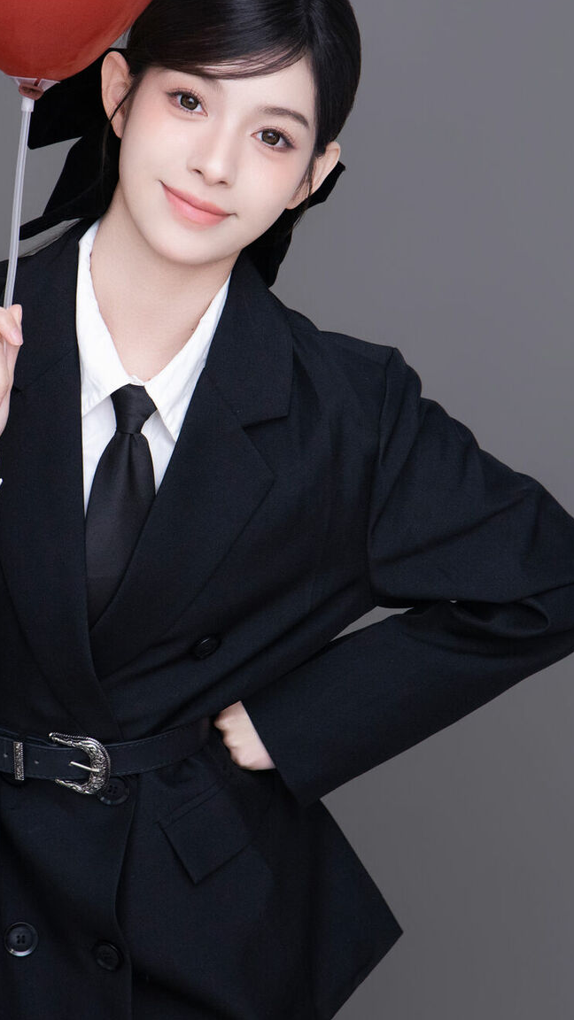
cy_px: 437
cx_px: 136
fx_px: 4032
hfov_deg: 8.1
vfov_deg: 14.4
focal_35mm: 149
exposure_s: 1/50
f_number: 8
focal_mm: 105
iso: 3200
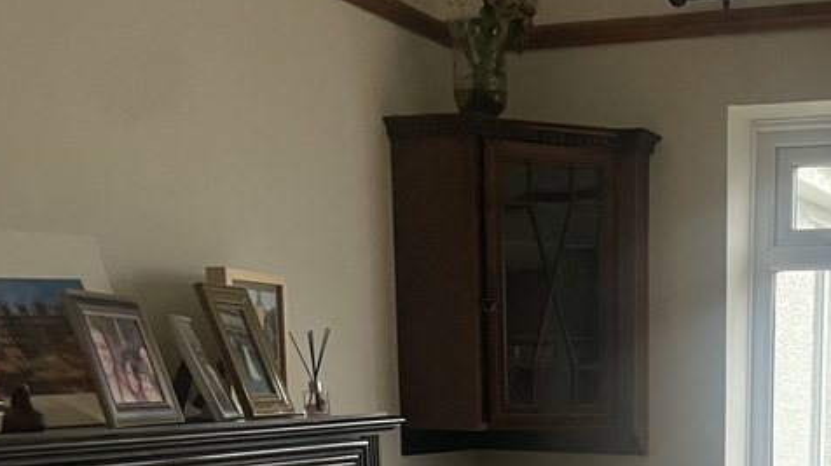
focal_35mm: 61
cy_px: 623
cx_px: 677
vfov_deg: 18.2
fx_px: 1343
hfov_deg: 33.3
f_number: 1.6
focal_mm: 4.2
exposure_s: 1/50
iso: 400
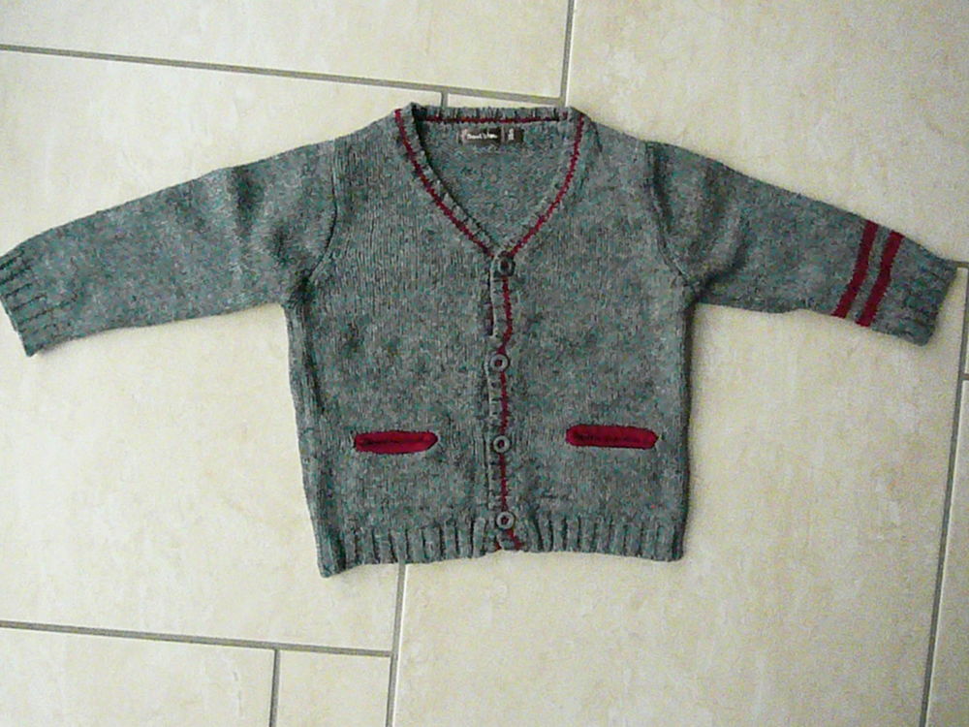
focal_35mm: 32
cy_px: 364
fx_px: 896
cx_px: 484
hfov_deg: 56.8
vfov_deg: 44.2
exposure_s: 1/400
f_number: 9
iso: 3200
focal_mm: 5.2
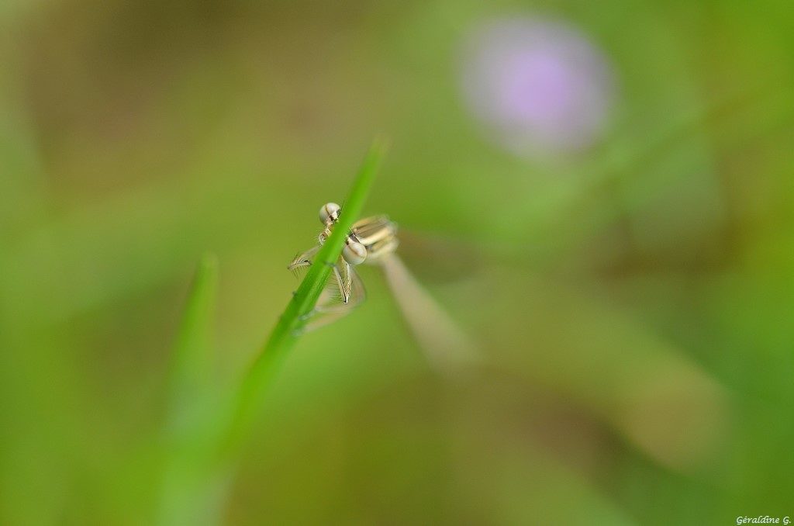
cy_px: 263
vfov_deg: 8.7
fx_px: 3466
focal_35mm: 158
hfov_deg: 13.1
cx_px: 397
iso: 640
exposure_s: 1/1000
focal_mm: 105
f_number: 4.2
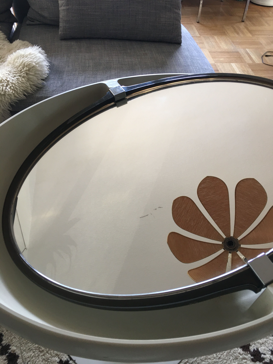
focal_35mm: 29
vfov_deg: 61.7
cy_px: 182
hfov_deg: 48.2
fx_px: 305
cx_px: 136
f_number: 2.2
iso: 32
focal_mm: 4.15
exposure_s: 1/17
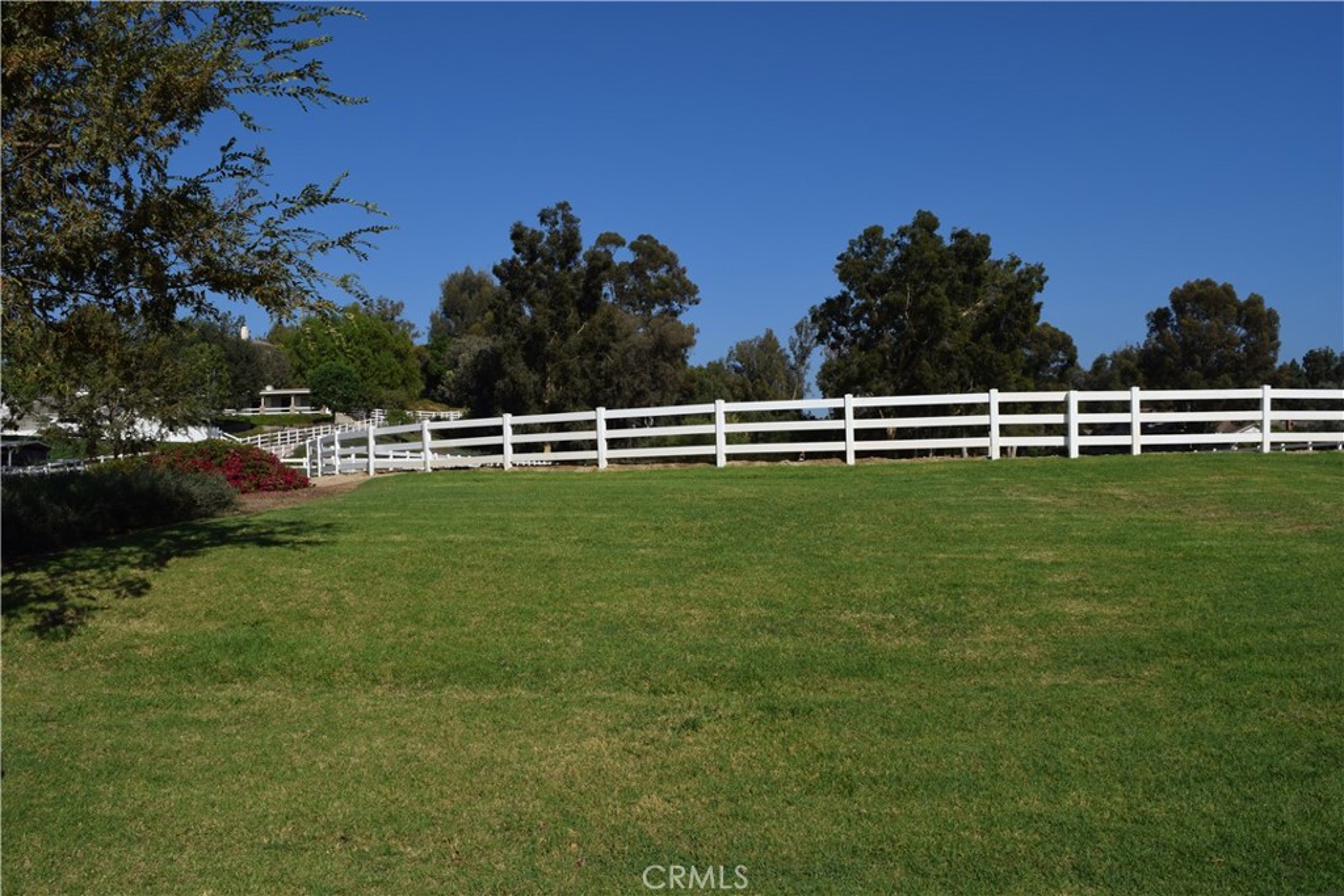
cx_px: 672
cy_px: 448
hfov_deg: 61.9
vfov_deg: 43.6
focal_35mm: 30
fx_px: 1120
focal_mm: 20
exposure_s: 1/500
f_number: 11
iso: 200
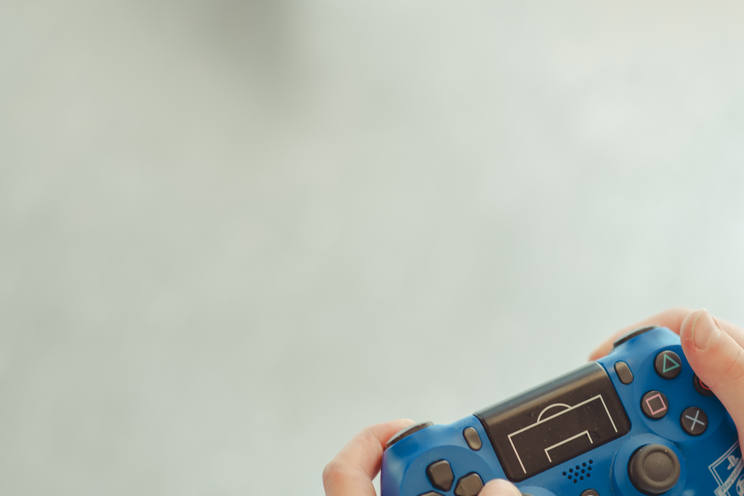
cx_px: 495
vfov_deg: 11.8
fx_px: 2397
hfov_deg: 17.6
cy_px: 320
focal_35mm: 116
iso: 400
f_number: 2.5
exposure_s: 1/160
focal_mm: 85
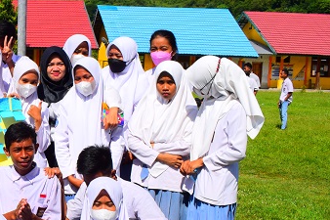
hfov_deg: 28.9
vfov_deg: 21.1
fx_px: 586
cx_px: -20
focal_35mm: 64
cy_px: 161
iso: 200
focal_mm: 18
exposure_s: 1/500
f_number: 11
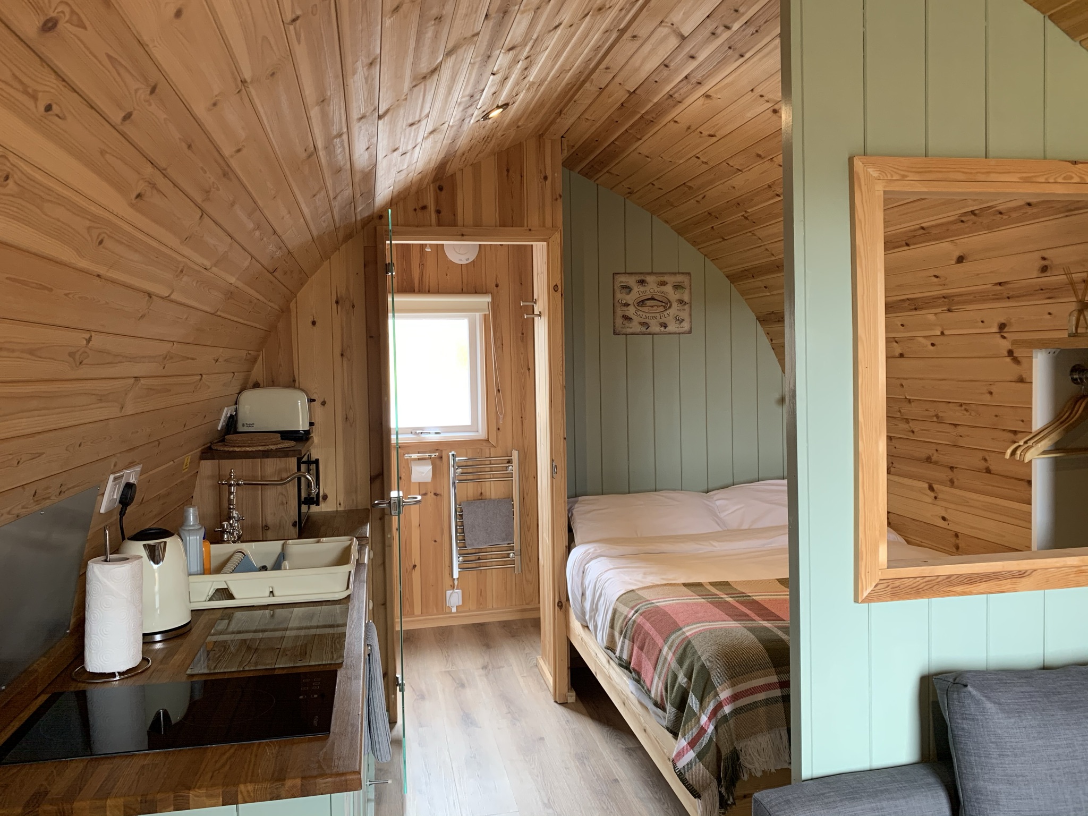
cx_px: 544
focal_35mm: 26
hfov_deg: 67.3
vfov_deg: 53.1
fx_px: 817
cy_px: 408
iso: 100
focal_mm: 4.25
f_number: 1.8
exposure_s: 1/50
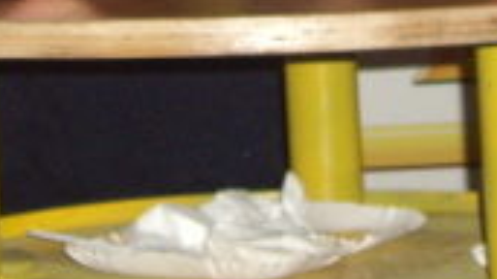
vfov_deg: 5.1
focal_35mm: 235
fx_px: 3095
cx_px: 212
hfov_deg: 9.2
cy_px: -320
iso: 200
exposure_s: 1/50
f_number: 3.1
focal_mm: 9.6
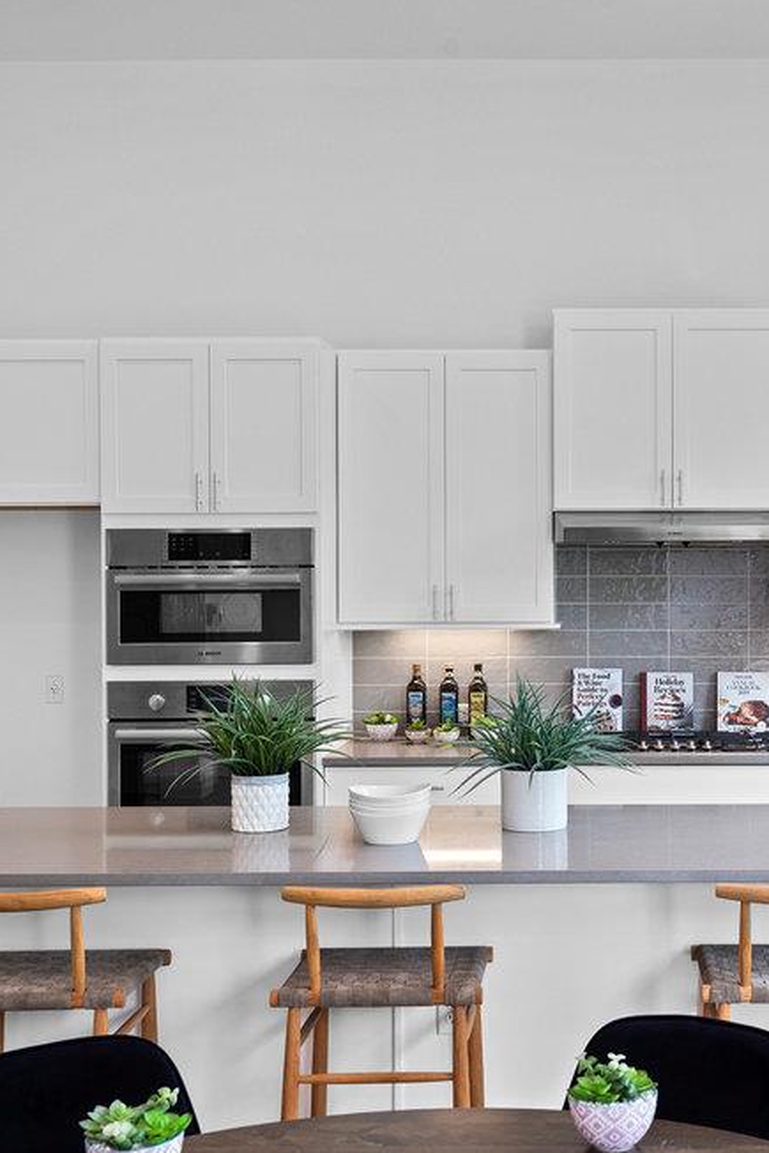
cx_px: 624
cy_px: 574
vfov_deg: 42.7
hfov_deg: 28.6
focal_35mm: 46
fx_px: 1473
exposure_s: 1/5
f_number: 8
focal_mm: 30
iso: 320
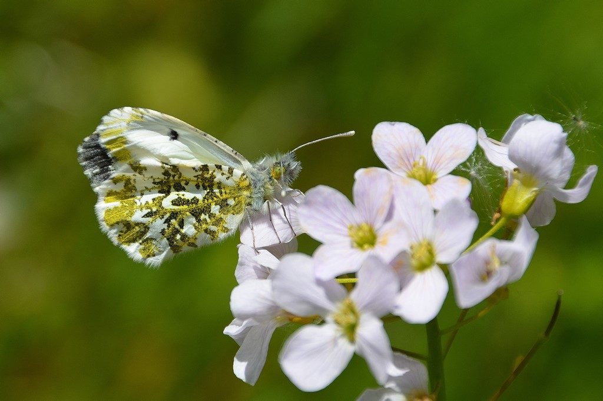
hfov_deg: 5.5
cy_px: 200
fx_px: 6279
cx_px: 302
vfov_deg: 3.7
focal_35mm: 375
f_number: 7.1
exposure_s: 1/2000
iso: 400
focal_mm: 250
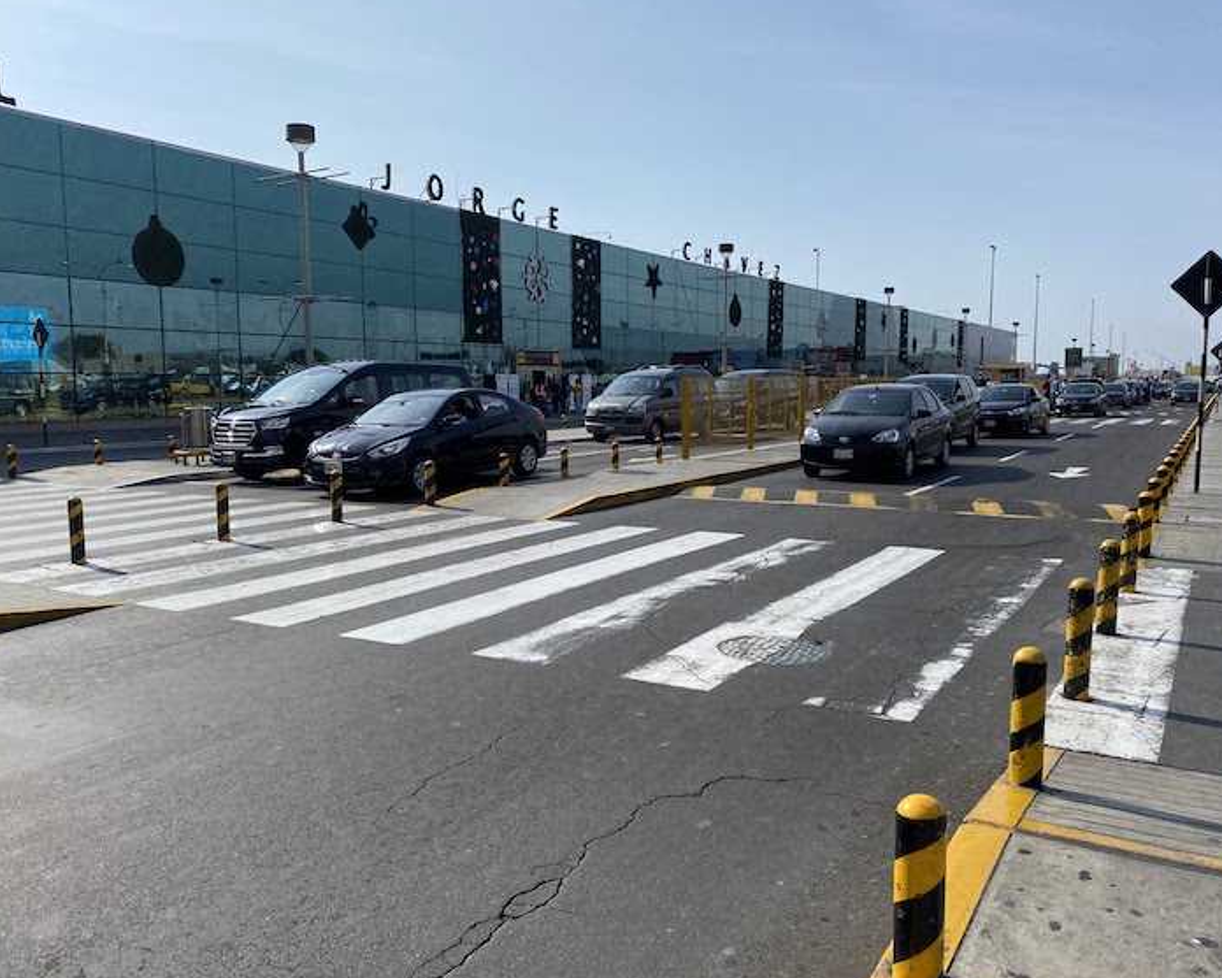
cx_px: 657
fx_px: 1013
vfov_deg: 51.5
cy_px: 486
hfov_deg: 62.1
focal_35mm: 28
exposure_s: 1/4292
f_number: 1.8
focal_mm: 4.25
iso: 32
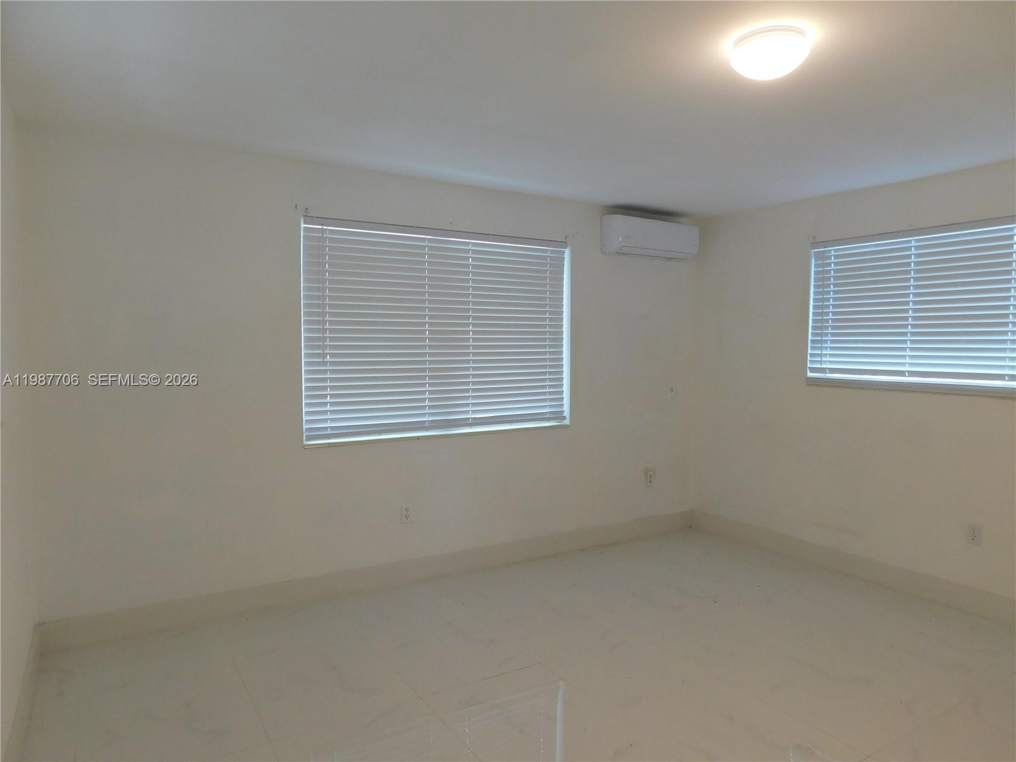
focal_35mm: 23
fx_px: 675
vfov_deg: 58.9
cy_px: 381
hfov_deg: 73.9
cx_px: 508
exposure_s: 1/30
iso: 125
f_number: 3
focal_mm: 4
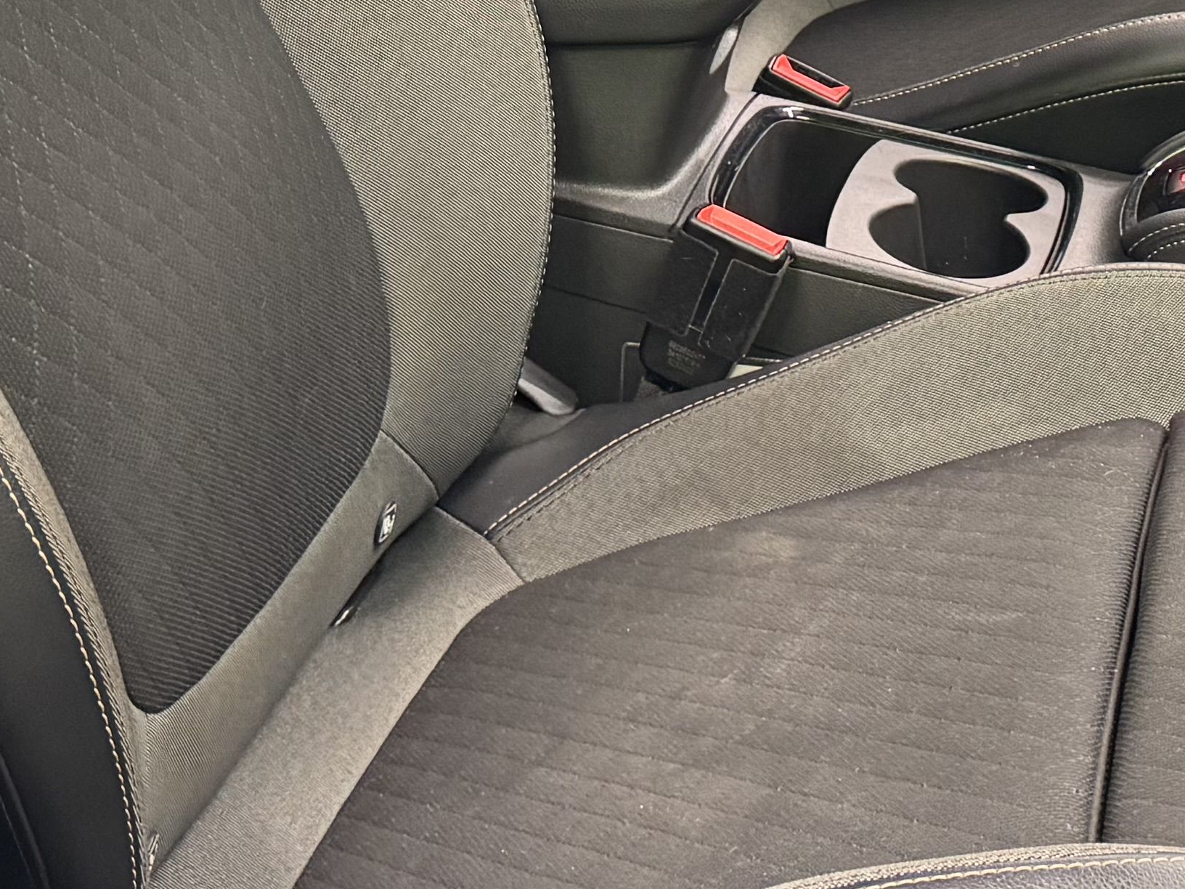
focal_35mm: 84
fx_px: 2876
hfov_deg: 22.7
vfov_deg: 16.8
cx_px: 1070
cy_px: -180
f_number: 1.78
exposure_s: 1/50
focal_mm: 6.76
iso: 500
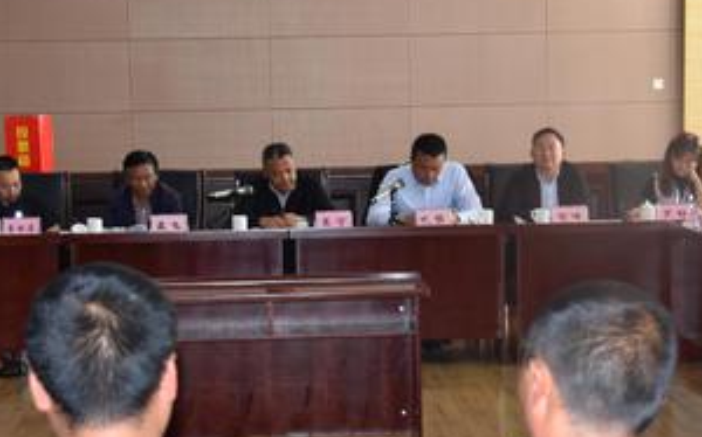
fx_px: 1662
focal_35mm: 87
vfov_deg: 15.0
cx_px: 353
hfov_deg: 23.9
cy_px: 243
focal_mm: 31
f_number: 4
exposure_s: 1/60
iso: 500
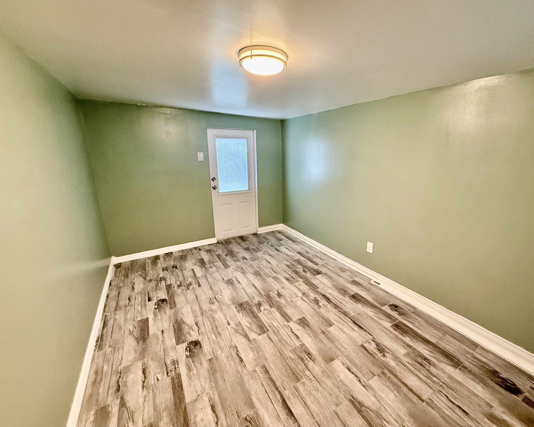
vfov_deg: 84.0
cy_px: 208
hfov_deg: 96.6
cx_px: 286
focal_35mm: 15
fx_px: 237
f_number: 2.2
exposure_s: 1/60
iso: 500
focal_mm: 2.22
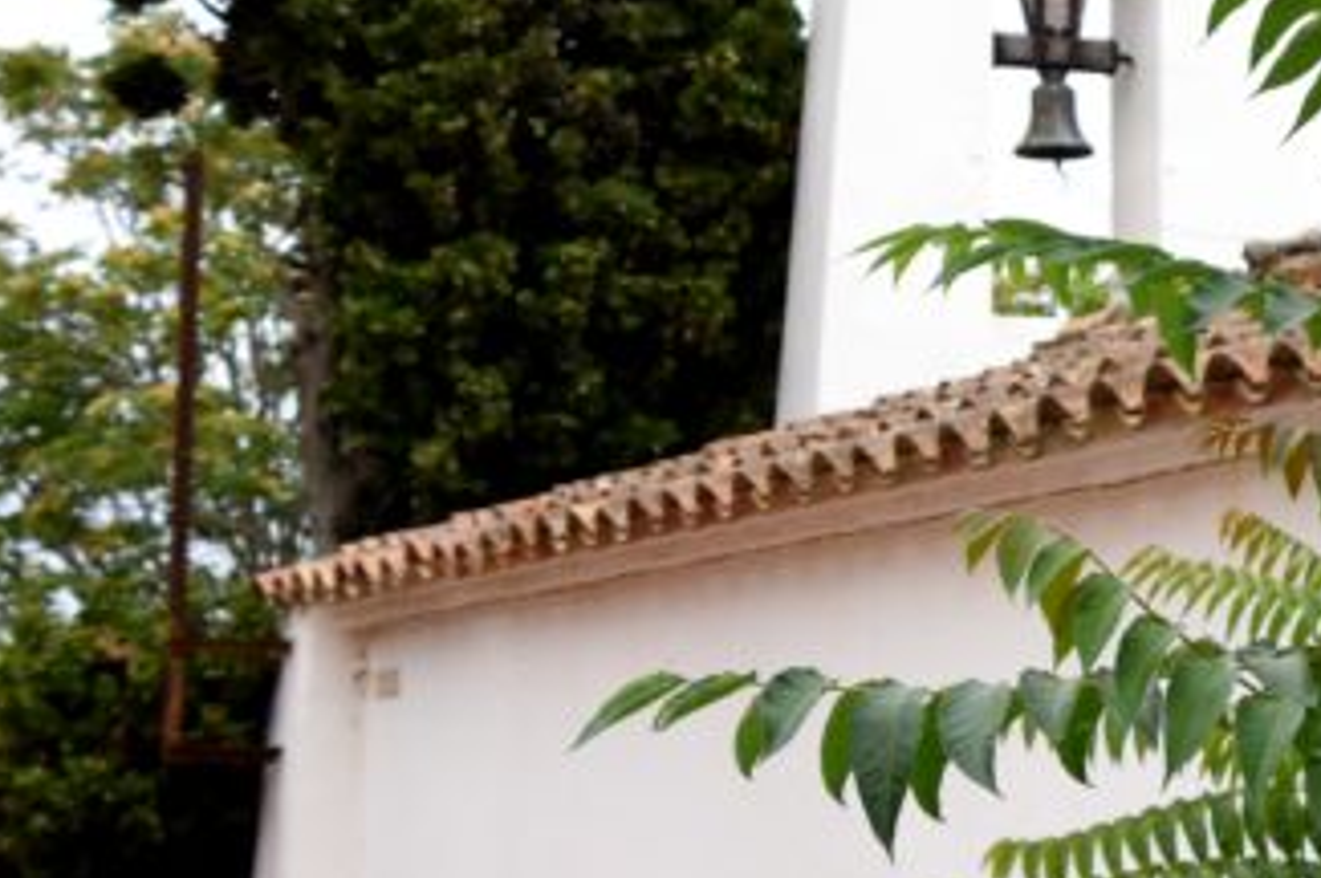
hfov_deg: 16.0
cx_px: 1601
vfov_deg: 11.1
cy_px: 272
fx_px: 4509
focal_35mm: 123
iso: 400
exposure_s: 1/250
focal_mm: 26
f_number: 8
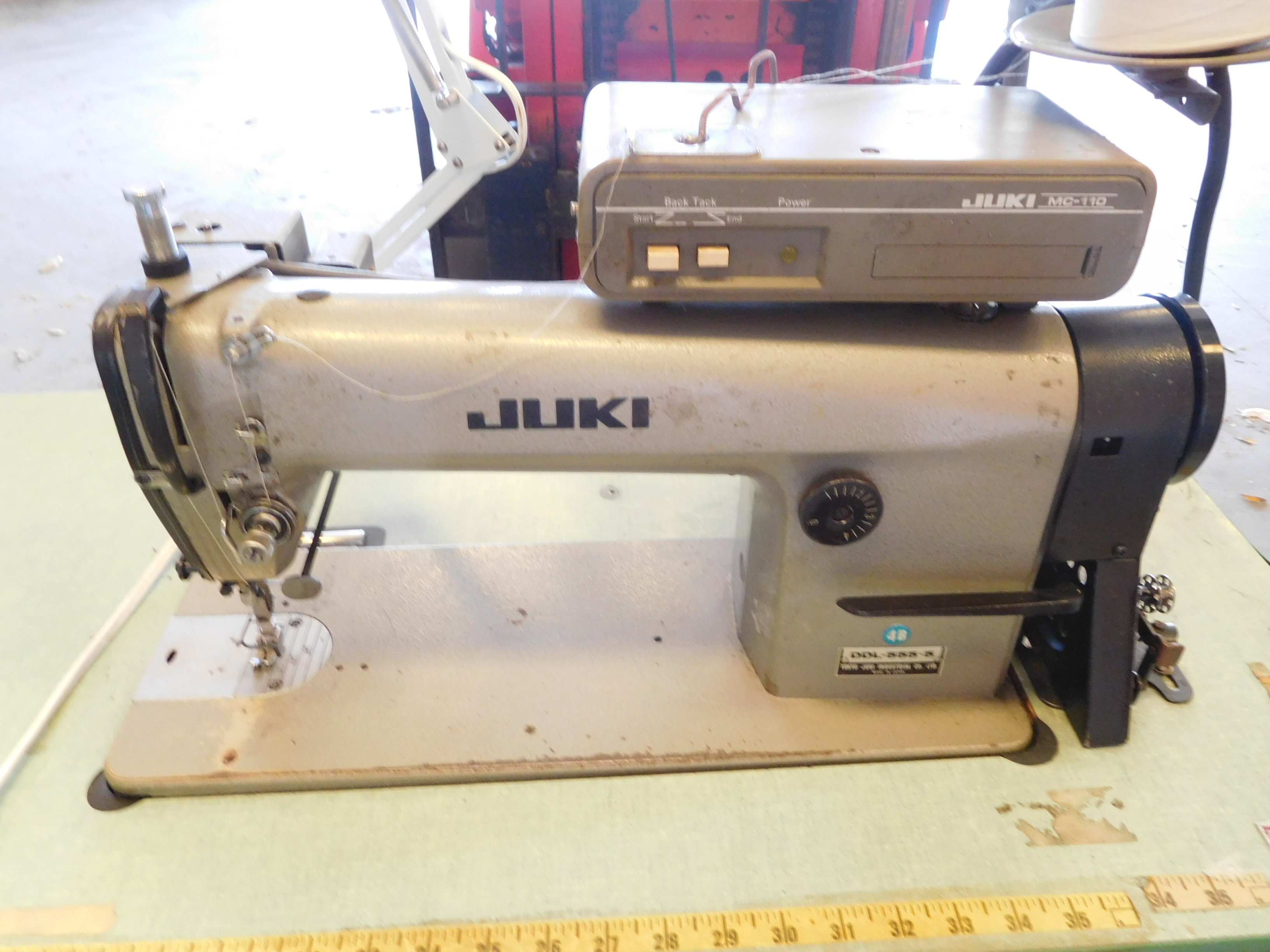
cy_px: 476
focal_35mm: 25
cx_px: 635
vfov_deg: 54.9
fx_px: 917
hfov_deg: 69.4
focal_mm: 4.5
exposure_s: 1/15
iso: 400
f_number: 3.4
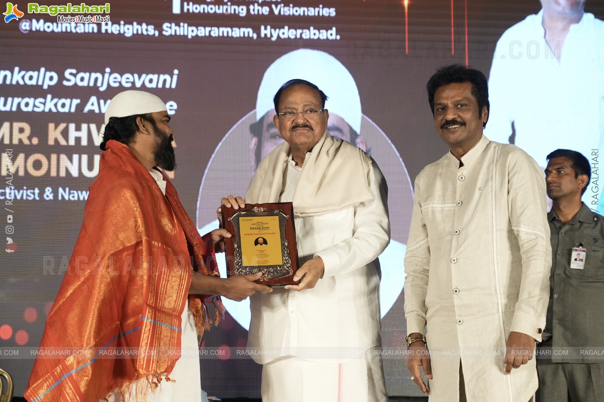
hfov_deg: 20.6
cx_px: 302
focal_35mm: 99
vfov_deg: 13.8
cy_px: 201
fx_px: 1661
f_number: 4
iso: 800
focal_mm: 66
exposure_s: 1/250
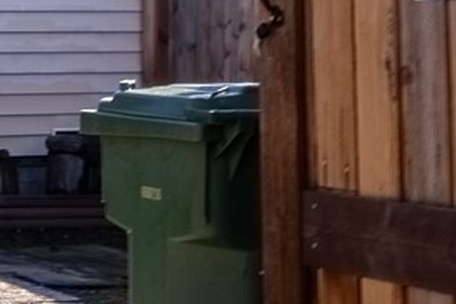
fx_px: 2170
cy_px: 72
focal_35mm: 171
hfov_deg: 11.0
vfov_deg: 8.0
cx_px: -418
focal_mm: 29.4
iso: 100
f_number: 13
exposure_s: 1/5000
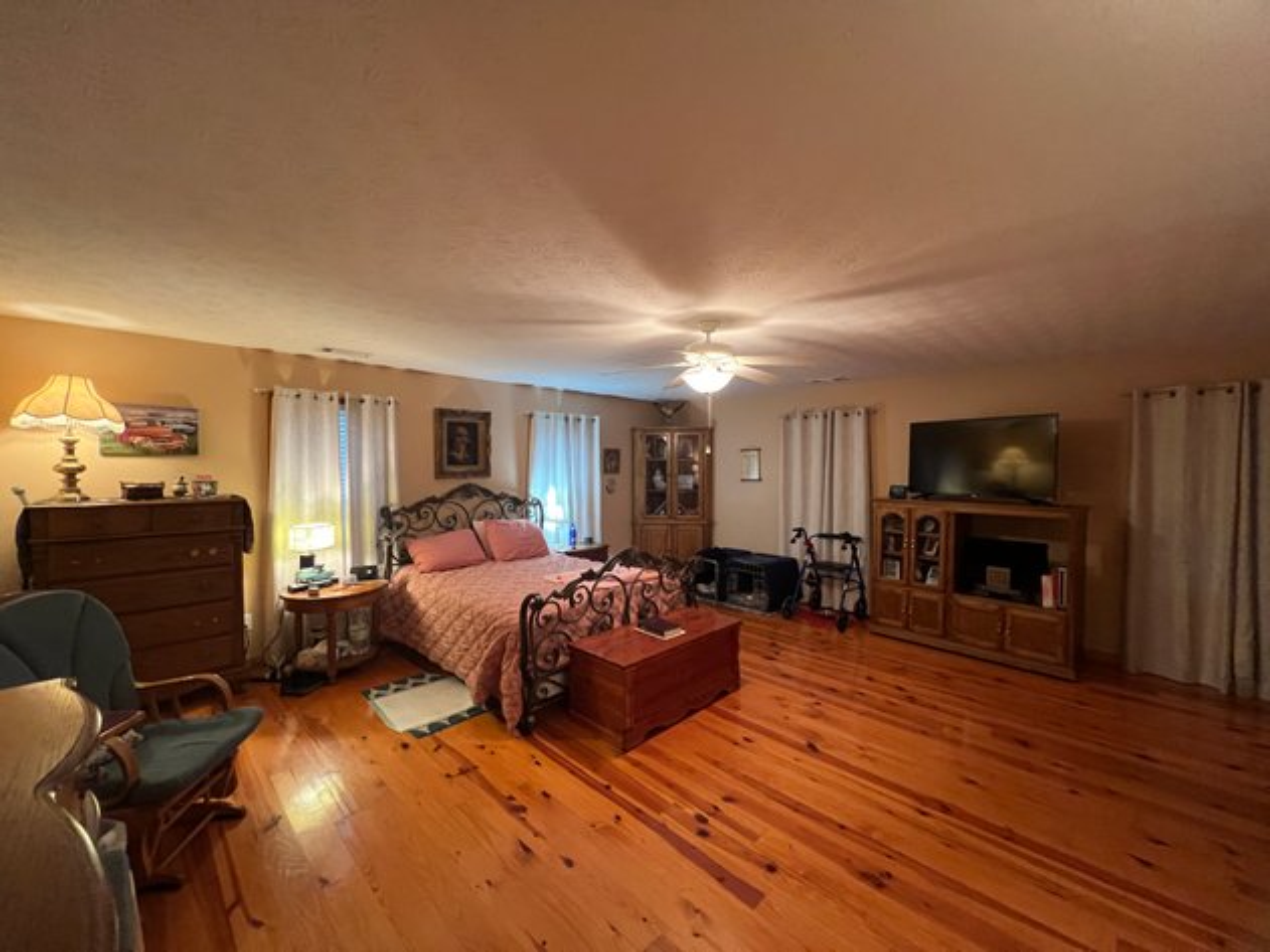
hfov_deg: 106.2
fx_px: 477
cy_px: 476
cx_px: 635
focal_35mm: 13
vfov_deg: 89.9
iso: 500
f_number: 1.8
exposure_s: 1/60
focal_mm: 1.57
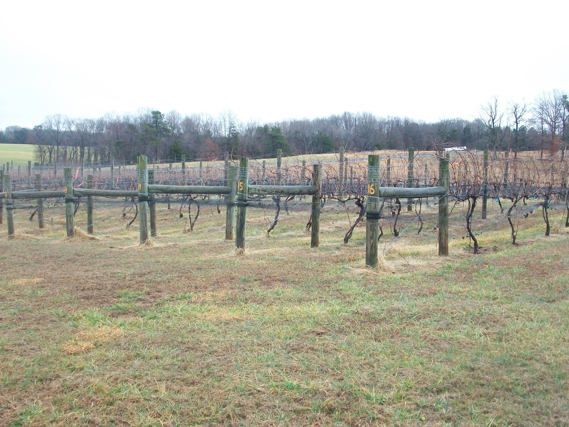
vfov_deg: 34.4
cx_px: 284
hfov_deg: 44.8
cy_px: 214
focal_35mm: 42
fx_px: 690
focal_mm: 7.1
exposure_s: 1/160
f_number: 3.2
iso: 80
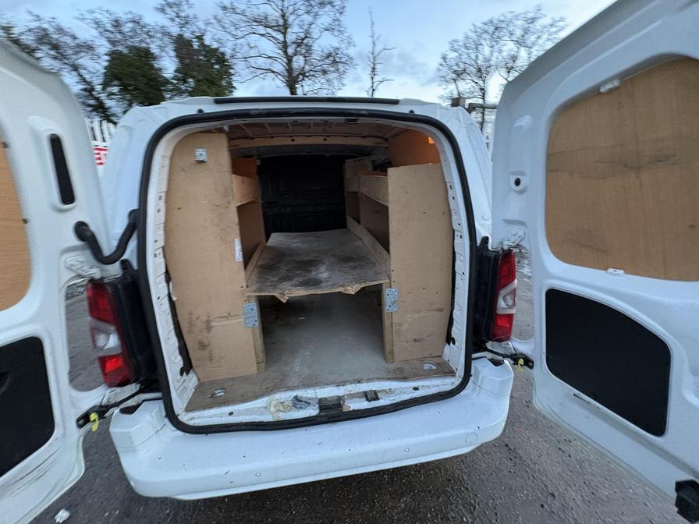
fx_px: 283
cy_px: 262
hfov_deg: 102.1
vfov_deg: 85.7
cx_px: 350
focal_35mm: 14
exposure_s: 1/60
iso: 500
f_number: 2.2
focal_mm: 2.22
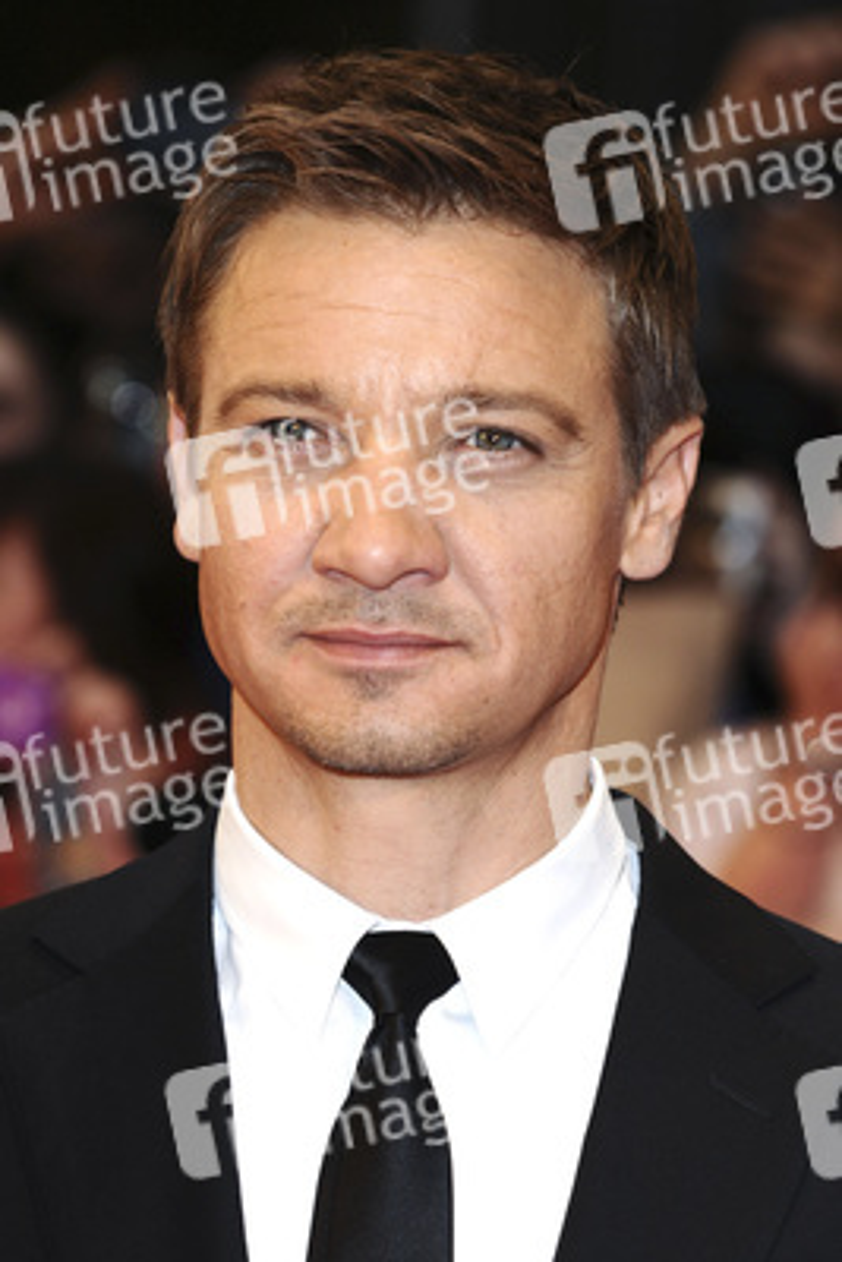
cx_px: 421
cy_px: 631
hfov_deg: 8.7
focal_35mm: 158
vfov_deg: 13.0
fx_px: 5520
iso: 320
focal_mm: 105
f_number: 4.5
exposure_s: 1/200
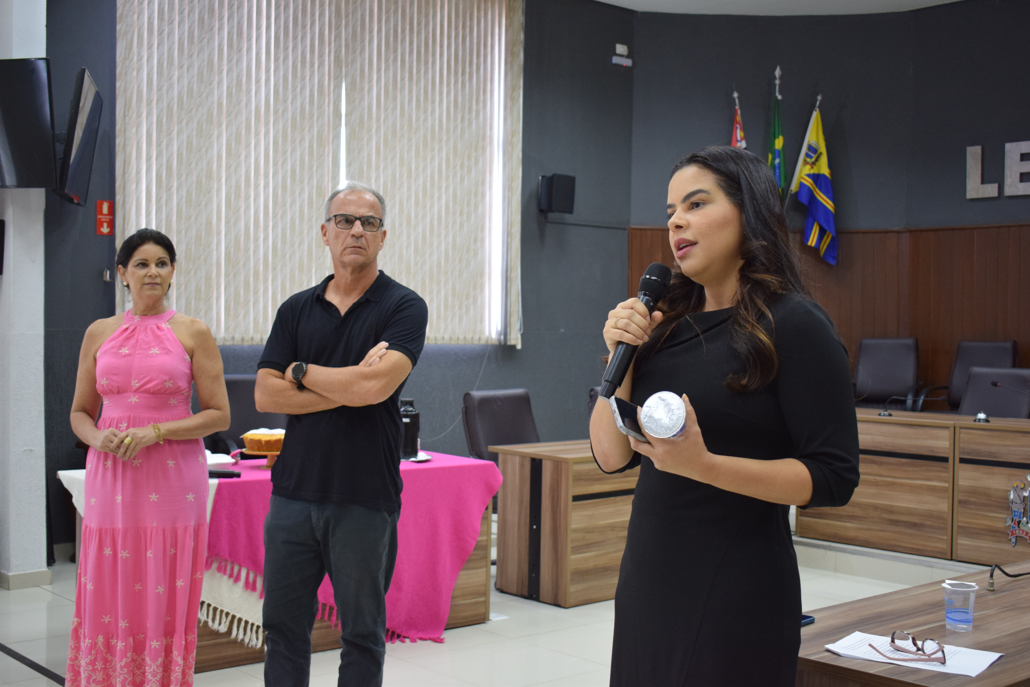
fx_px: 1287
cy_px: 344
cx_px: 515
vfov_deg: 29.9
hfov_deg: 43.6
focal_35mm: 45
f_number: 4.2
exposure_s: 1/60
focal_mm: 30
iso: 1250
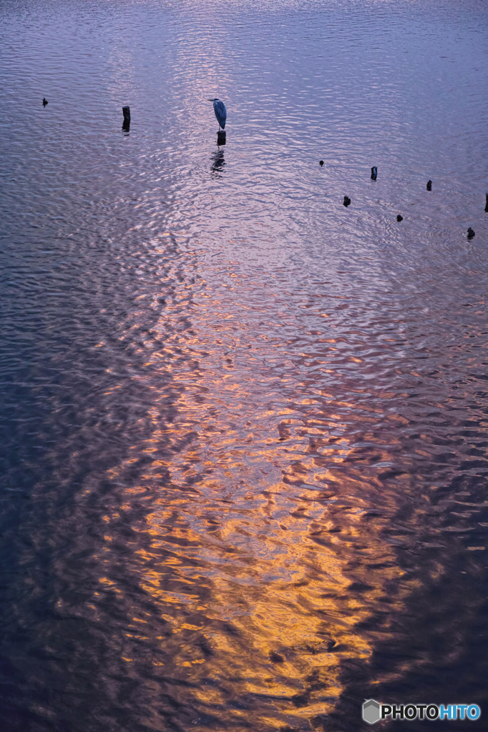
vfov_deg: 27.0
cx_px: 244
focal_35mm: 75
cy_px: 366
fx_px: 1526
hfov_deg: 18.2
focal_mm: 50
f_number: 5.6
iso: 160
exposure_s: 1/80
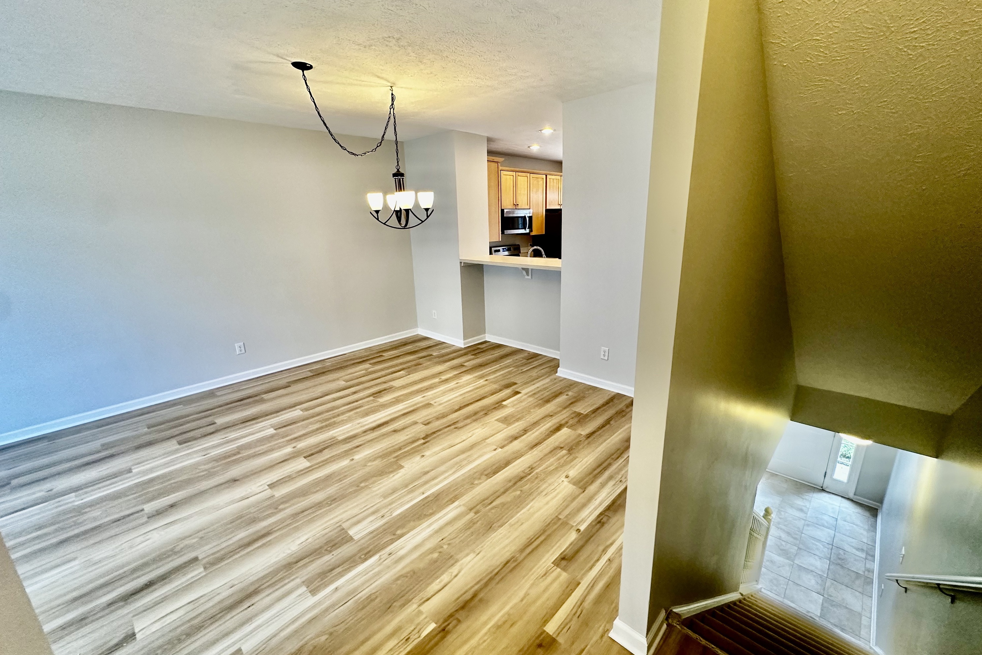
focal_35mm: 15
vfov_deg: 77.3
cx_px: 501
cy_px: 330
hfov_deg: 100.4
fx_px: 409
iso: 250
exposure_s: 1/120
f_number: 2.2
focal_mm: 2.22
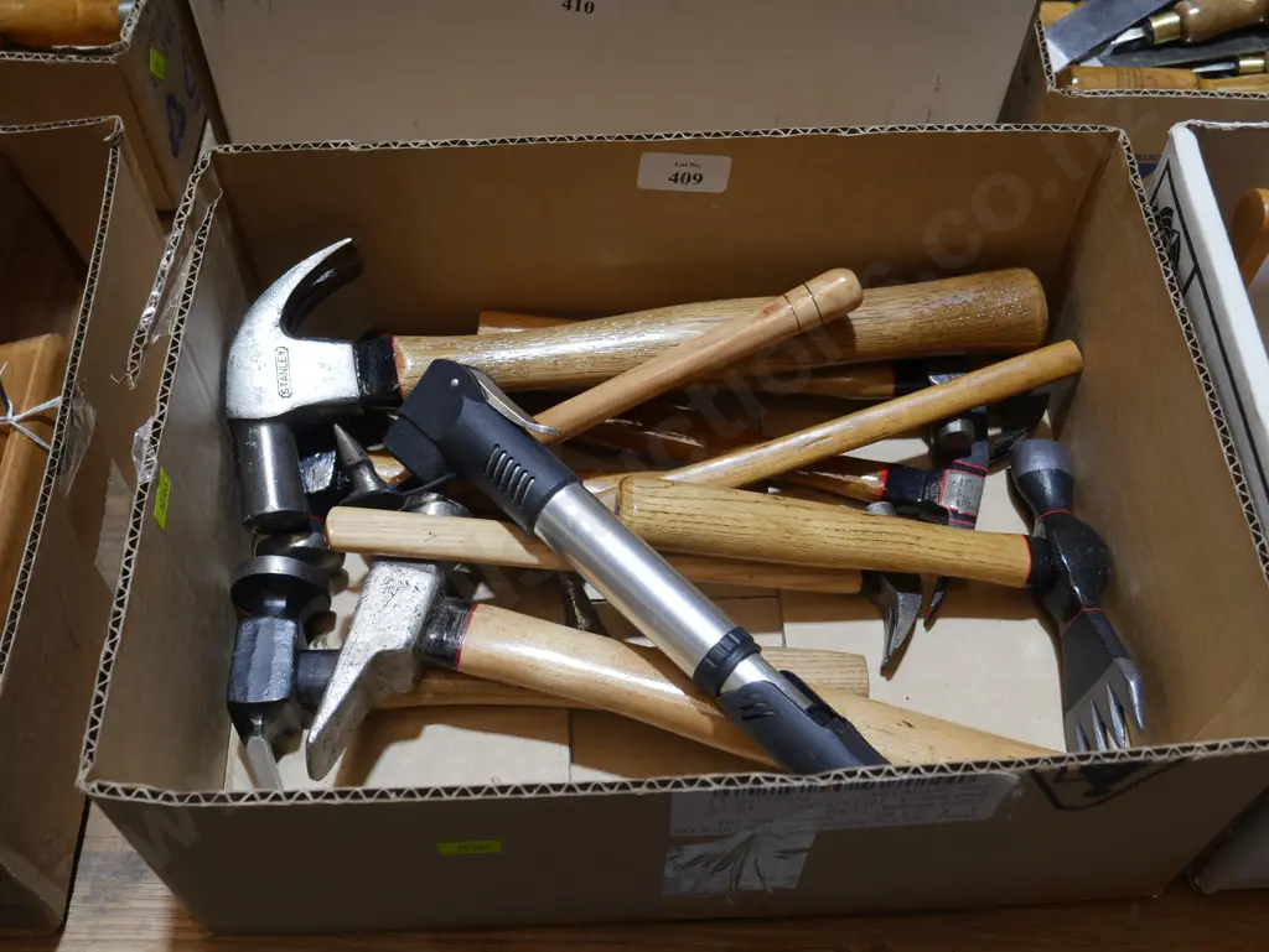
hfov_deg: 46.8
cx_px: 634
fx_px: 1467
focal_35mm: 40
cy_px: 476
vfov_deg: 36.0
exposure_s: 1/60
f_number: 4.4
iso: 250
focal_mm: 20
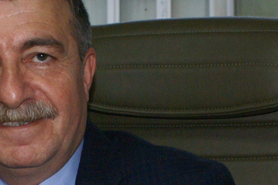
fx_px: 1004
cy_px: 202
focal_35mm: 130
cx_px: 82
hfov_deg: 15.7
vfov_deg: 10.4
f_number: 5.6
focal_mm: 26
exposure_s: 1/60
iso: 400
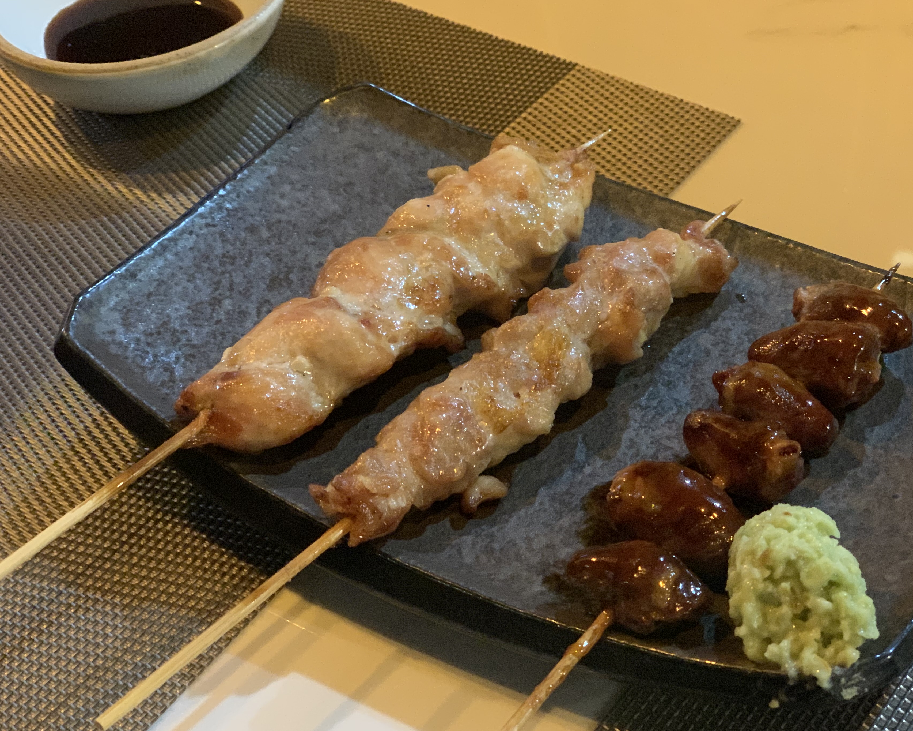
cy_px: 384
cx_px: 531
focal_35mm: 60
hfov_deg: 31.4
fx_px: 1621
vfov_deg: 25.4
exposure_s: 1/30
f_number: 2.4
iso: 640
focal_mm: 6
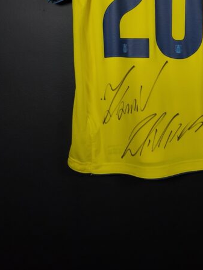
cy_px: 33
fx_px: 320
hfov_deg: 34.3
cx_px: 156
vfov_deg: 42.4
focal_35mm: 41
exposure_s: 1/160
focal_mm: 6.57
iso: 400
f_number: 1.6
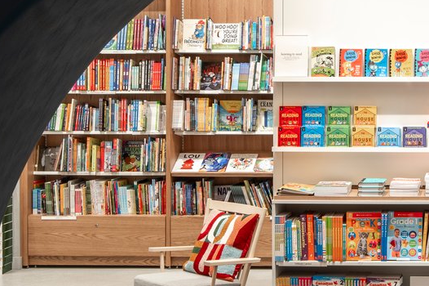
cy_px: 363
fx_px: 881
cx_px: 436
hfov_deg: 25.9
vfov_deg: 17.4
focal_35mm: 74
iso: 64
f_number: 11
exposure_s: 1
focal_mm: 19
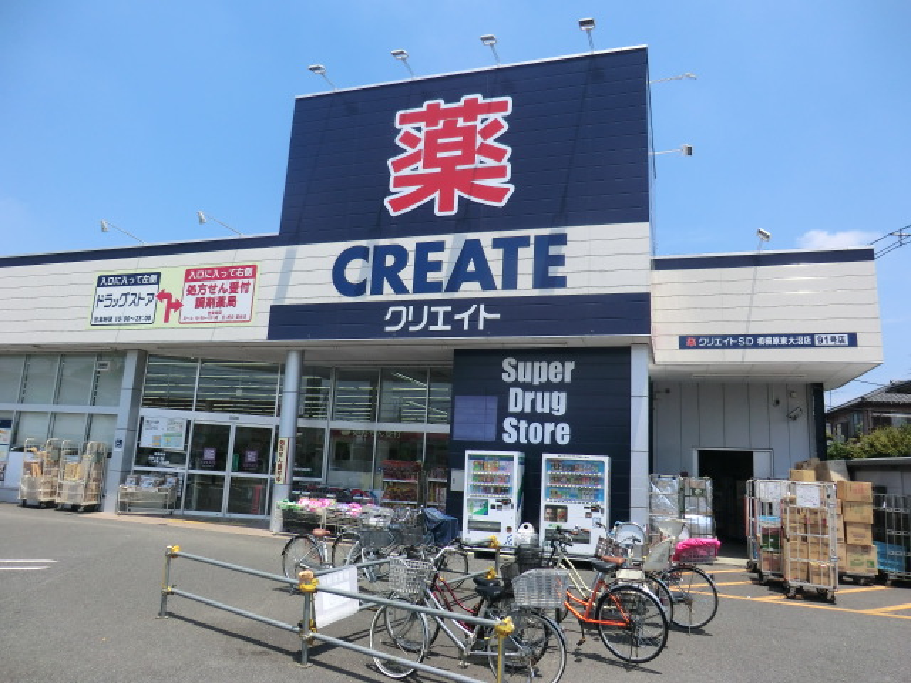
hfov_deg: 71.6
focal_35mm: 24
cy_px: 342
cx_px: 456
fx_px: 632
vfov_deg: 56.8
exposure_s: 1/200
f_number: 7.5
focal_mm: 4.3
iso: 80
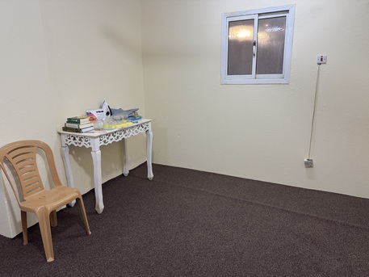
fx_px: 256
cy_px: 138
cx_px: 184
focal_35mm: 24
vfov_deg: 56.8
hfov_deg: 71.6
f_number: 1.78
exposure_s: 1/60
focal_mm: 6.76
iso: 160
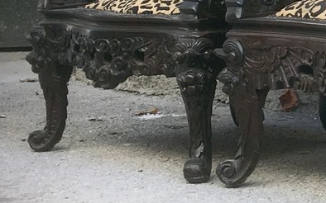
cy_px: -67
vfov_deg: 10.9
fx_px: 1039
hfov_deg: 15.2
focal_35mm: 117
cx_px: 603
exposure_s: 1/220
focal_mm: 4.15
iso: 25
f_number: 2.2
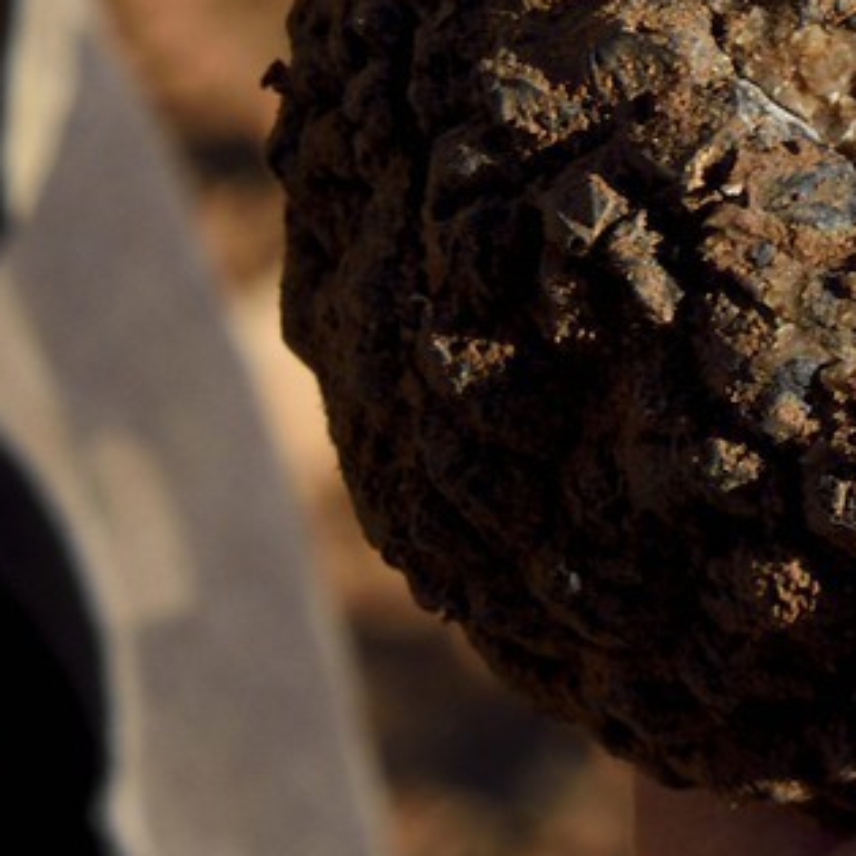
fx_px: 6631
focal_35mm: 237
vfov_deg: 7.3
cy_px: -212
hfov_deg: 6.9
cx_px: 2141
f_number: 16
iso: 400
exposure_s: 1/200
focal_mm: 55
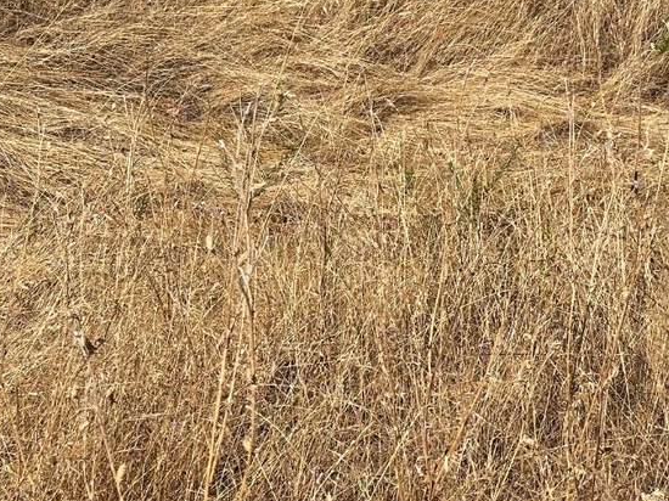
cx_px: 573
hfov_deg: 13.2
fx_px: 2878
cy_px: -45
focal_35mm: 149
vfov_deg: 9.8
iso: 20
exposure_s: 1/1575
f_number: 2.2
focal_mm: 7.5
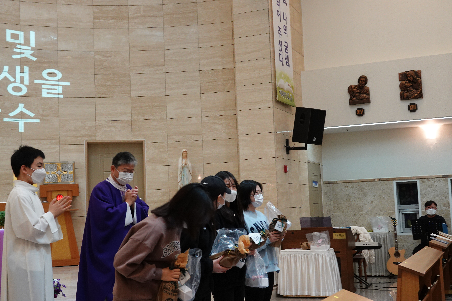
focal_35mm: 50
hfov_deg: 39.6
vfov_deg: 27.0
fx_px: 628
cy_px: 150
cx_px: 226
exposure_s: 1/50
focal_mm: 18.21
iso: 800
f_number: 3.2
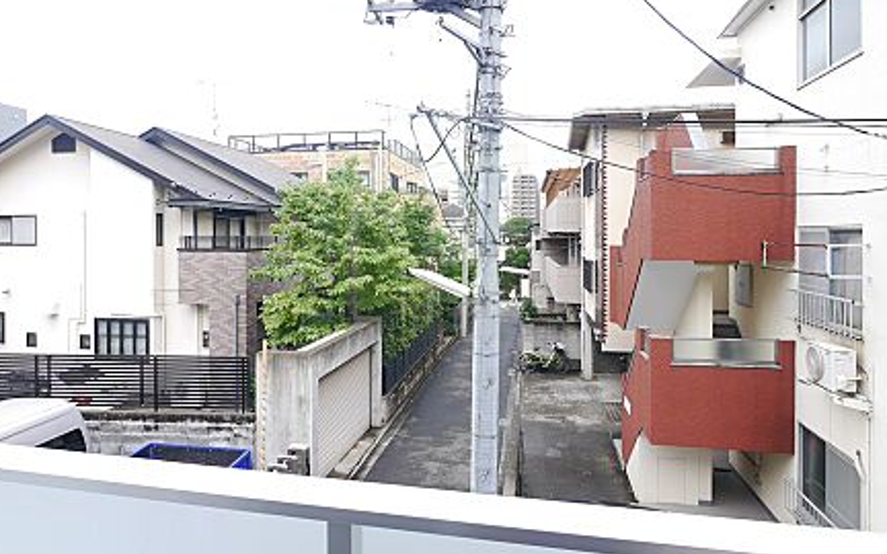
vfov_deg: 54.9
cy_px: 242
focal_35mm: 22
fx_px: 532
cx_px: 429
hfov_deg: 79.6
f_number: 6.3
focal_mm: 7
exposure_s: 1/125
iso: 160
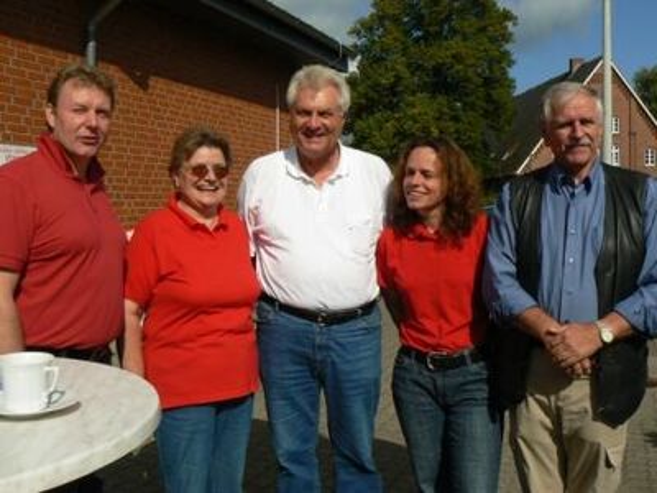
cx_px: 328
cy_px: 246
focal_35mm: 36
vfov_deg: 39.7
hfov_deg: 51.4
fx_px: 683
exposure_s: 1/640
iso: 80
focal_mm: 6
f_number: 8
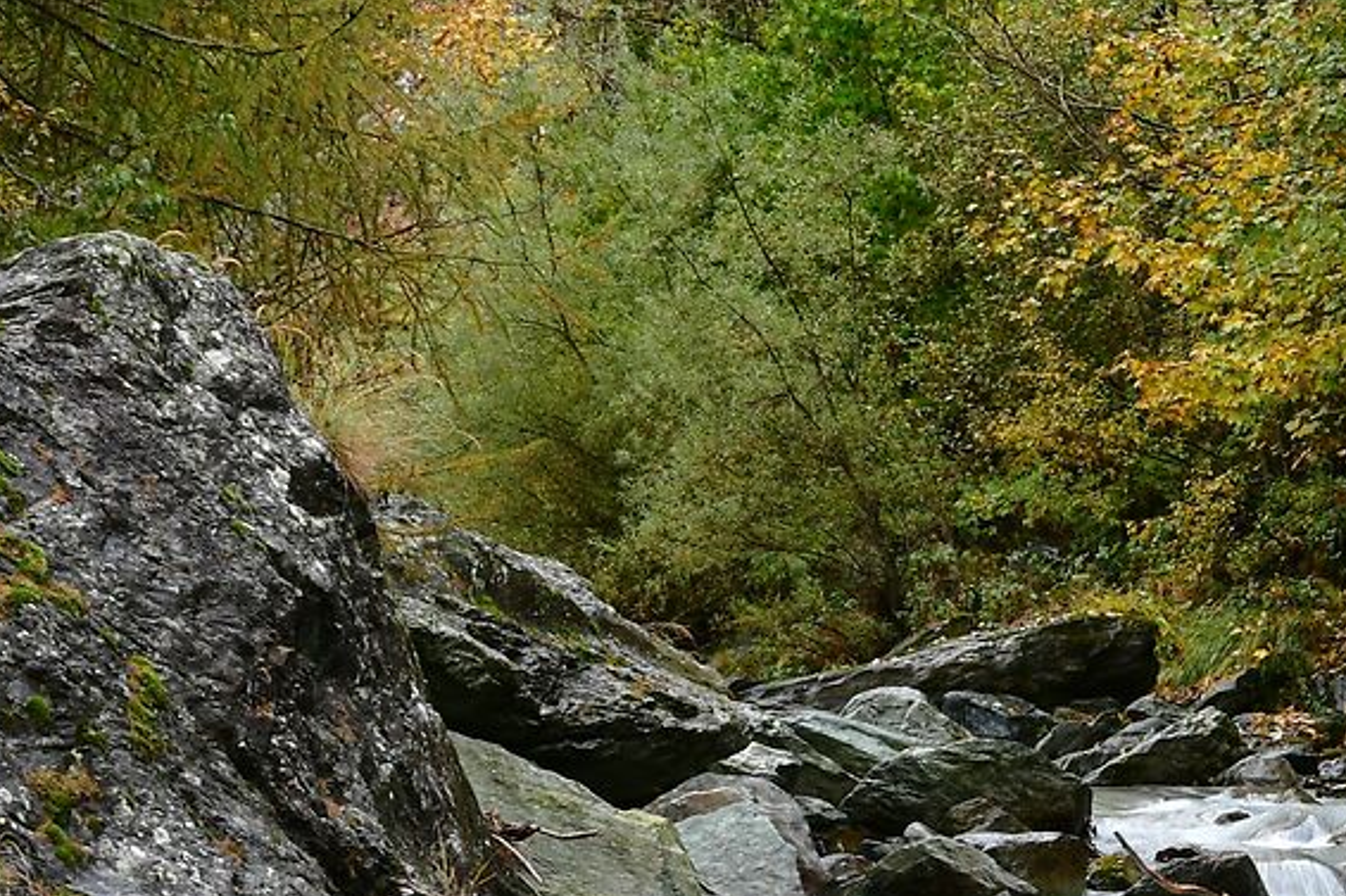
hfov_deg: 10.5
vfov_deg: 7.0
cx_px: 1336
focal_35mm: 195
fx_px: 7288
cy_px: 1084
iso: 64
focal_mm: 46
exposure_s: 1/5
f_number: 16
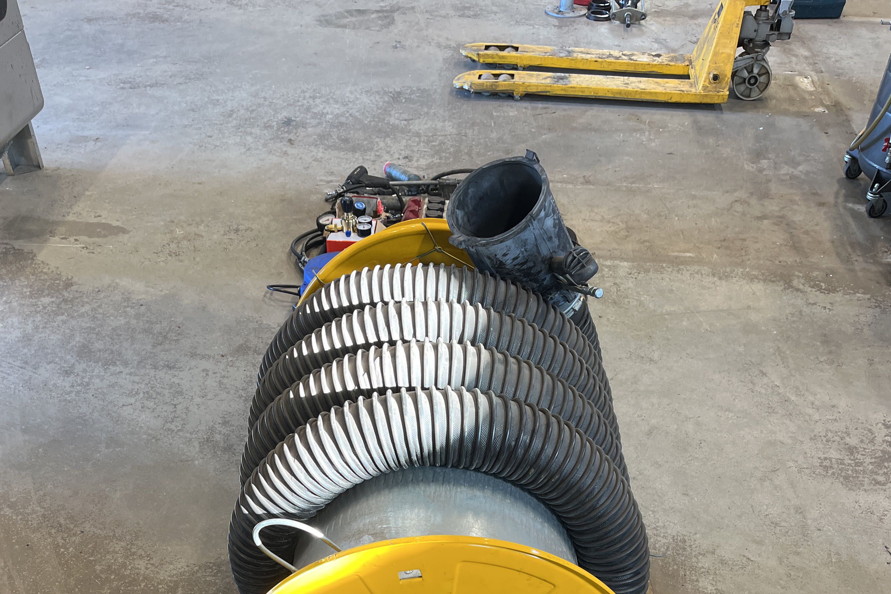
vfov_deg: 33.1
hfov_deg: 51.9
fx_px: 916
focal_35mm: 37
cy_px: 588
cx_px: 440
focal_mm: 5.1
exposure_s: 1/50
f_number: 1.6
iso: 80
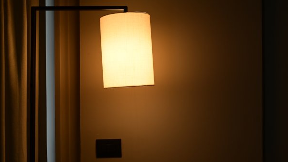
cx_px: 142
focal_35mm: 47
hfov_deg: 43.7
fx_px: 359
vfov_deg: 25.4
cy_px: 81
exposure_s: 1/100
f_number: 5.6
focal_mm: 44
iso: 800
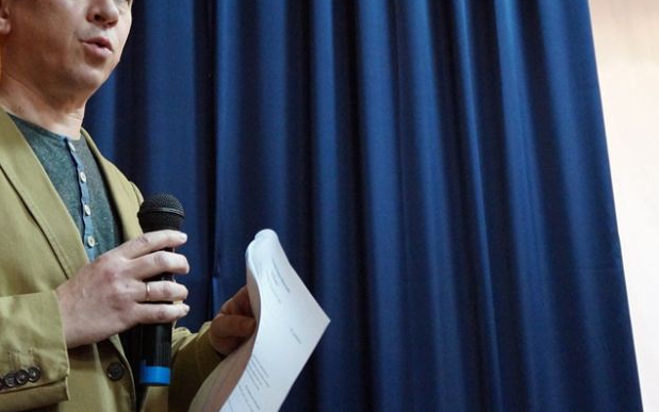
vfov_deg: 22.8
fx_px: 1021
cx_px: 174
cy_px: 162
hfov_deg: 35.1
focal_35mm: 57
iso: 3200
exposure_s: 1/25
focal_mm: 23
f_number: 4
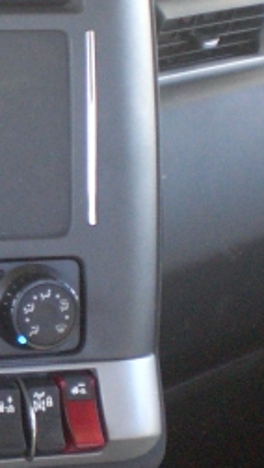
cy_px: 150
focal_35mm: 105
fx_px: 1305
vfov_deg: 20.3
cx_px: -102
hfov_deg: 11.2
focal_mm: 6.3
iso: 400
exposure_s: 1/125
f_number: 3.1
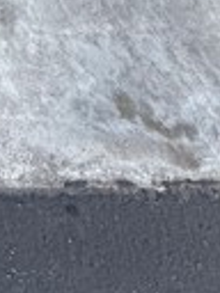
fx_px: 593
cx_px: -144
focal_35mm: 70
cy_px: -417
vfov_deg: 15.0
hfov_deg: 17.9
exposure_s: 1/89
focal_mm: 2.22
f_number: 2.2
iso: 320
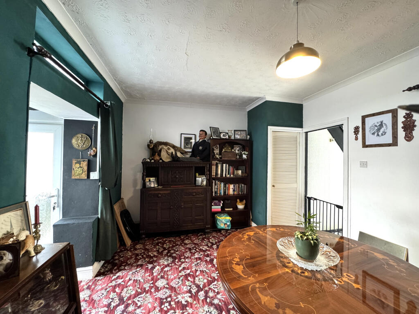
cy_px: 157
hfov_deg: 102.1
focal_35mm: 14
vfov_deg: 85.7
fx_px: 169
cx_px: 210
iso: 500
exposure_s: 1/50
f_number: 2.2
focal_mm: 2.22
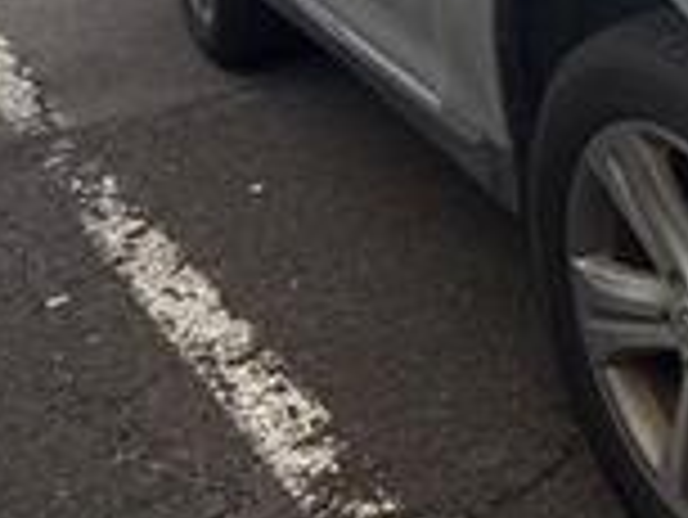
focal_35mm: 79
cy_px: -90
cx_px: 1070
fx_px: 1571
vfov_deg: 17.8
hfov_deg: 20.6
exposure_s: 1/796
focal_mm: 6.76
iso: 80
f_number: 1.78
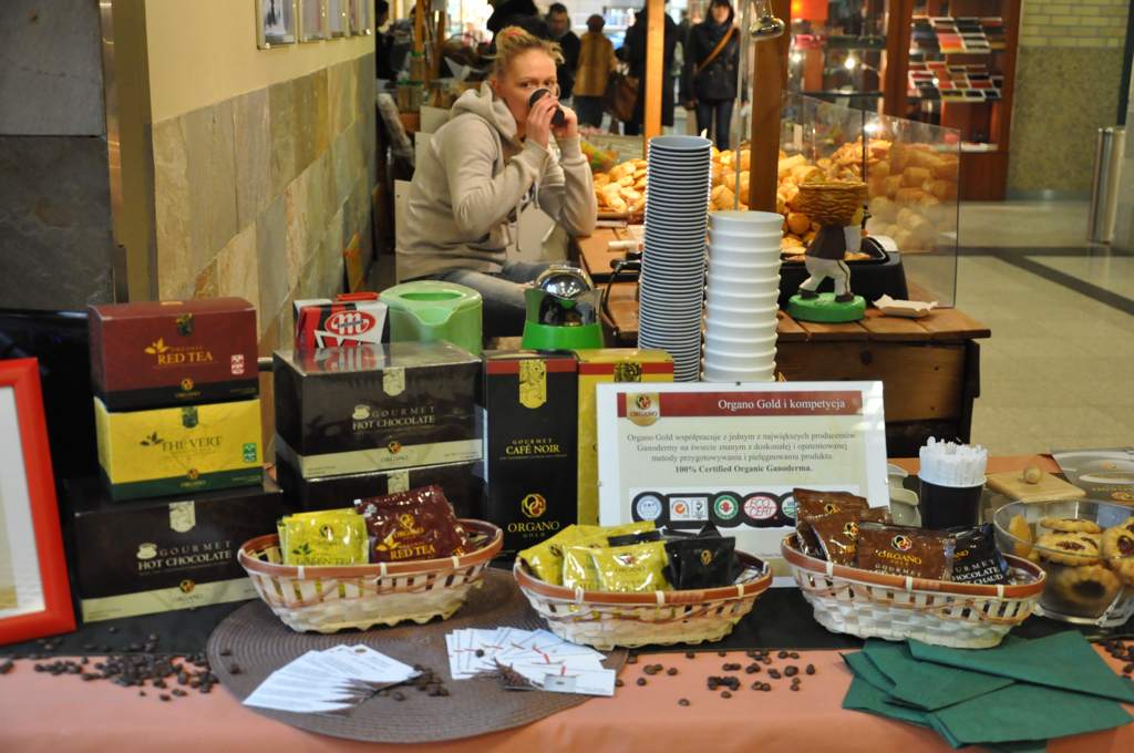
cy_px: 376
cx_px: 567
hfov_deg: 43.7
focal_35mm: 45
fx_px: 1416
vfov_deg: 29.8
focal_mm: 30
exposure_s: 1/40
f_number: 4.2
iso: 2000
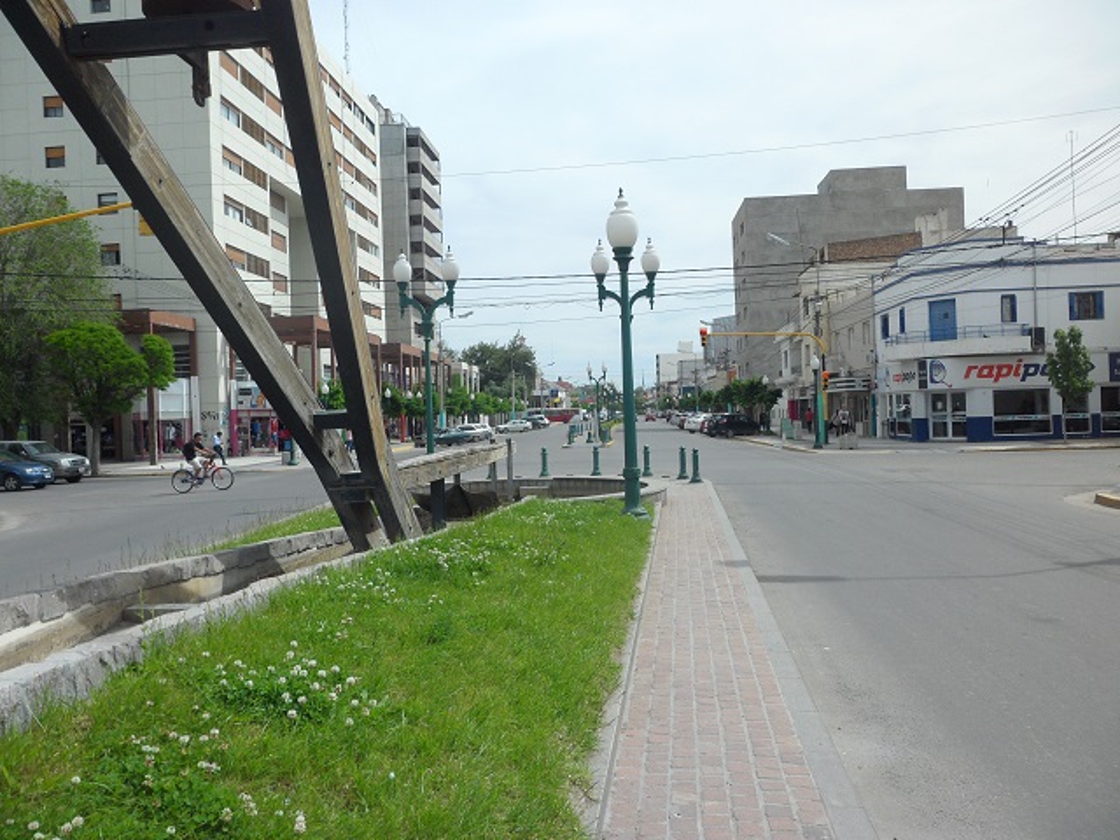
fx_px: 874
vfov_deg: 51.4
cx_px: 560
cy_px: 420
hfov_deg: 65.3
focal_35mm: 27
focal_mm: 4.9
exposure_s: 1/180
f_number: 8.9
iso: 80
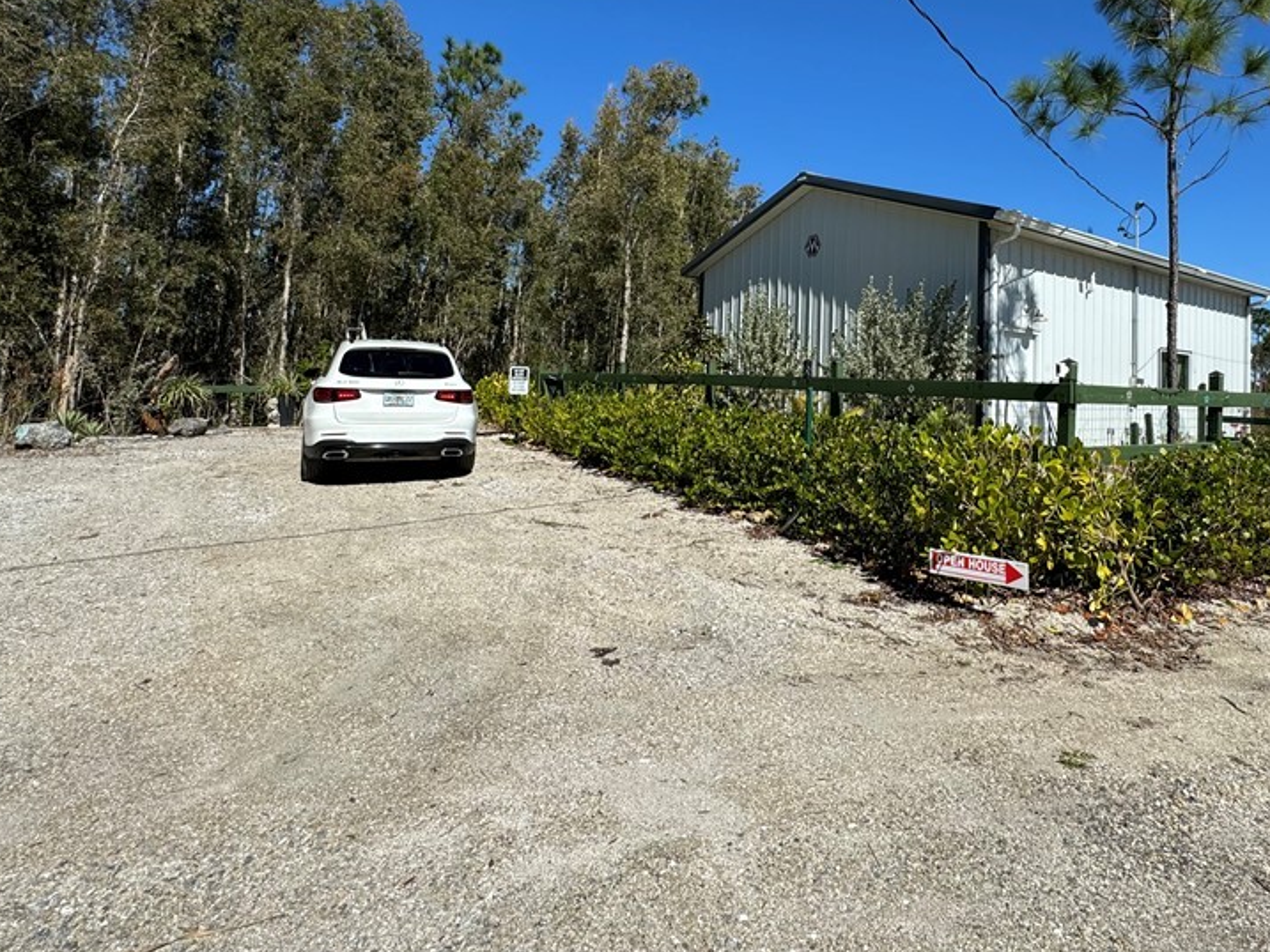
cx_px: 739
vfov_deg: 64.8
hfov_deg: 81.1
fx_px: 734
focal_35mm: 20
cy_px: 343
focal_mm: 2.22
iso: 50
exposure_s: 1/2674
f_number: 2.2
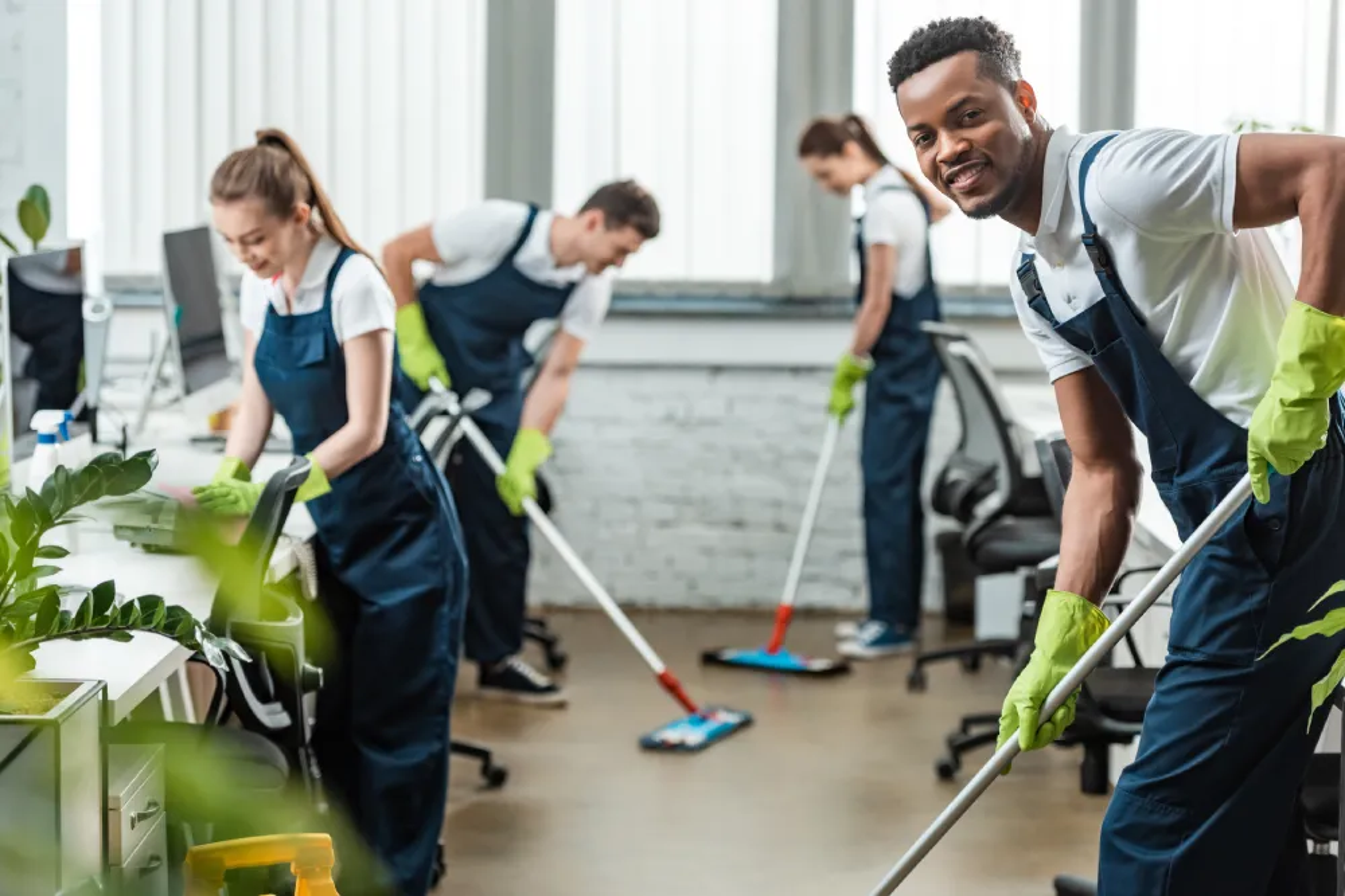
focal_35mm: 95
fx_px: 3550
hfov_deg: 21.5
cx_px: 672
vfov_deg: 14.4
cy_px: 448
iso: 320
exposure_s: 1/200
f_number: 3.2
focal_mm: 95
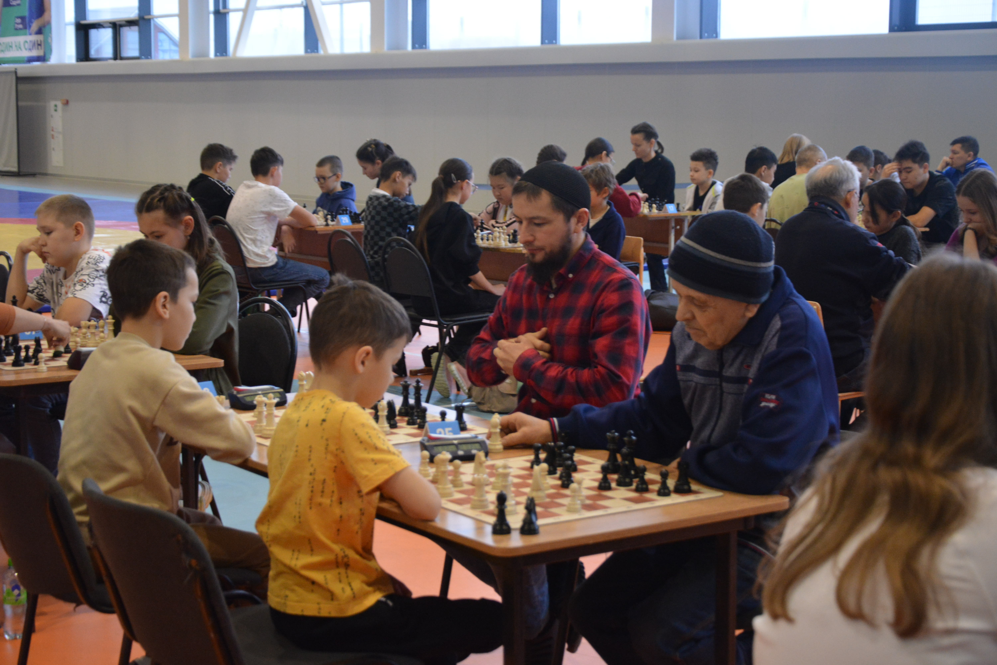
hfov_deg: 33.4
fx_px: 1662
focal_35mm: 60
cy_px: 332
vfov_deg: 22.6
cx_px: 498
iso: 1600
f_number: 4.5
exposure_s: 1/50
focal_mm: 40
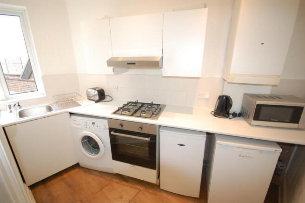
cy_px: 102
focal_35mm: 15
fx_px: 127
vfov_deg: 77.2
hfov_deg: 100.4
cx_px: 152
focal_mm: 10
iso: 1600
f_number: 5
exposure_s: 1/80
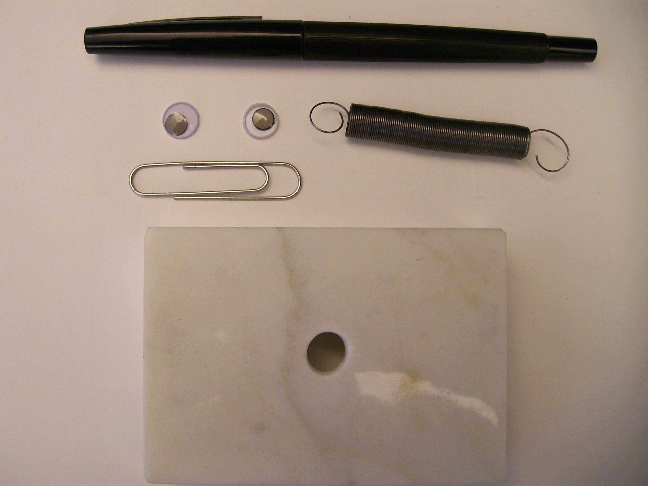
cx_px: 324
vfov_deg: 39.7
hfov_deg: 51.4
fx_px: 674
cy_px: 243
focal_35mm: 36
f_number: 2.7
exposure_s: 1/17.8
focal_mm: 6
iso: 160
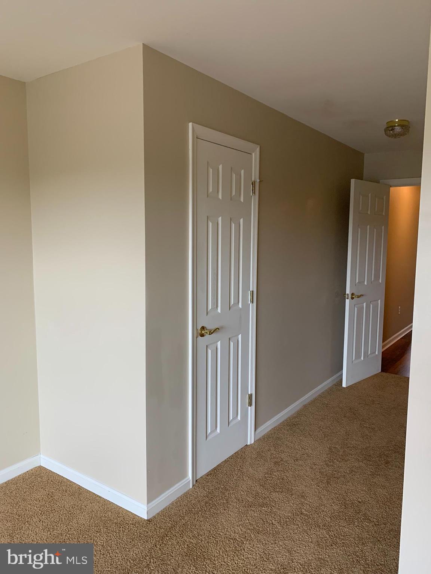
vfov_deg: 67.3
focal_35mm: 26
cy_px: 287
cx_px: 216
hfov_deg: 53.1
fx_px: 432
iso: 64
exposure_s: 1/121
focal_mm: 4.25
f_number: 1.8
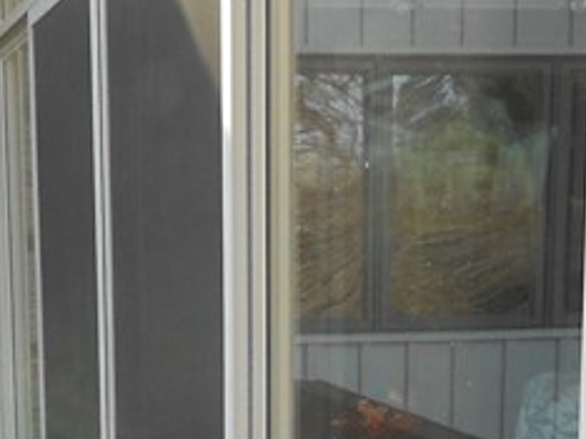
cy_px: 652
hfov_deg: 17.2
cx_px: 190
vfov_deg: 12.4
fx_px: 1928
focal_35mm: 114
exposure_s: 1/125
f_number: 3.2
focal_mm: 4.6
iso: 80
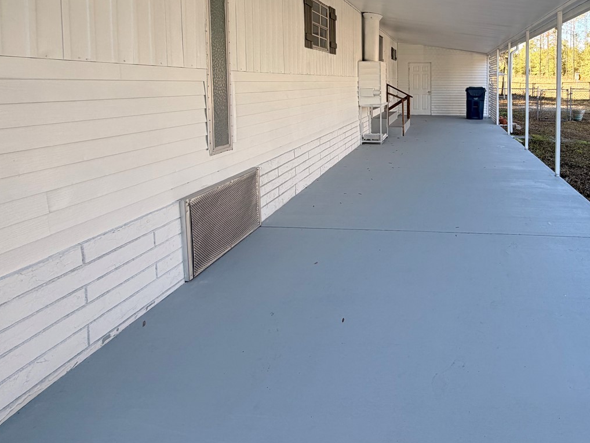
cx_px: 409
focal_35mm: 22
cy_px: 100
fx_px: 375
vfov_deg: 57.4
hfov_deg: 73.3
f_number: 2.2
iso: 40
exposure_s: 1/203
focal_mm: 2.22
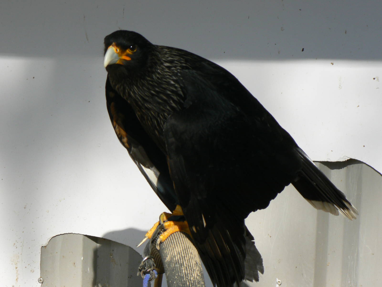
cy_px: 144
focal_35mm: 205
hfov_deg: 9.7
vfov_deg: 7.2
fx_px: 2262
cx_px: 191
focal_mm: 34.2
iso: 80
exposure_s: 1/320
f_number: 5.6
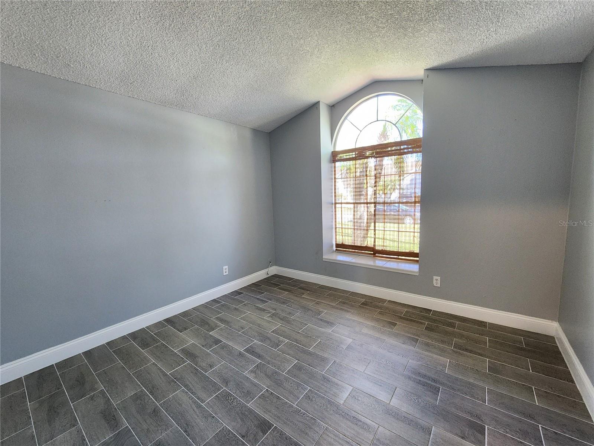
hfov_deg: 106.2
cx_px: 297
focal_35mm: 13
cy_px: 223
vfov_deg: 89.9
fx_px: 223
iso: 400
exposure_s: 1/30
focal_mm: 2.2
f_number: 2.2
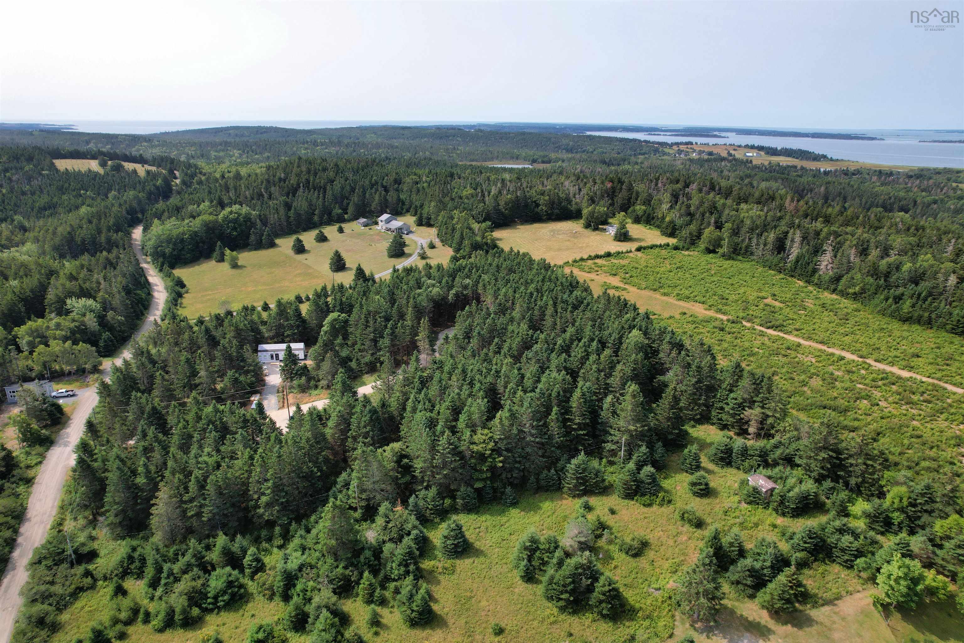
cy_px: 322
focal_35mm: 22
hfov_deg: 78.6
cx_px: 482
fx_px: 589
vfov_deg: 57.2
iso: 100
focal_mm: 8.38
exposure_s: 1/1250
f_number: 2.8
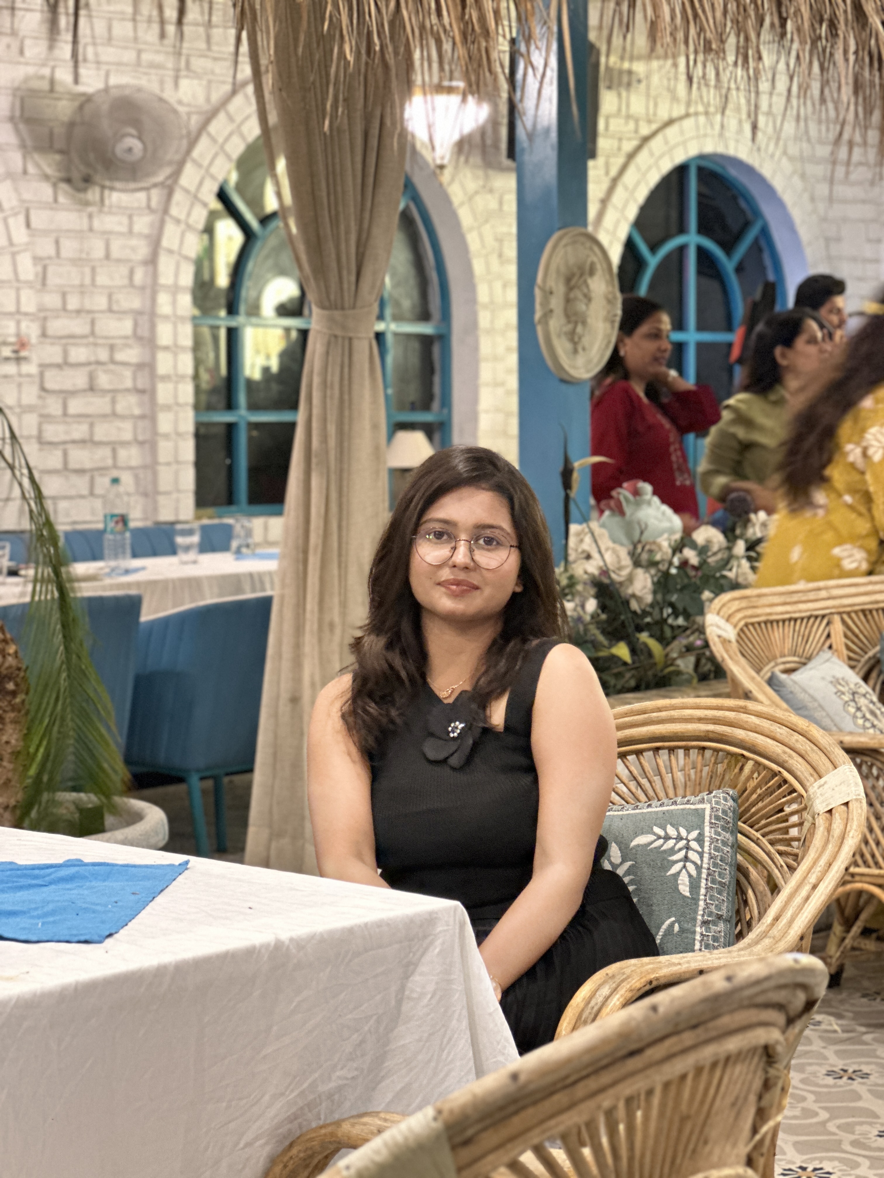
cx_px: 442
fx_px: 2622
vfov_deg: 25.3
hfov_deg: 19.1
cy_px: 589
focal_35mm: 77
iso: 500
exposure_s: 1/14
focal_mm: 9
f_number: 2.8
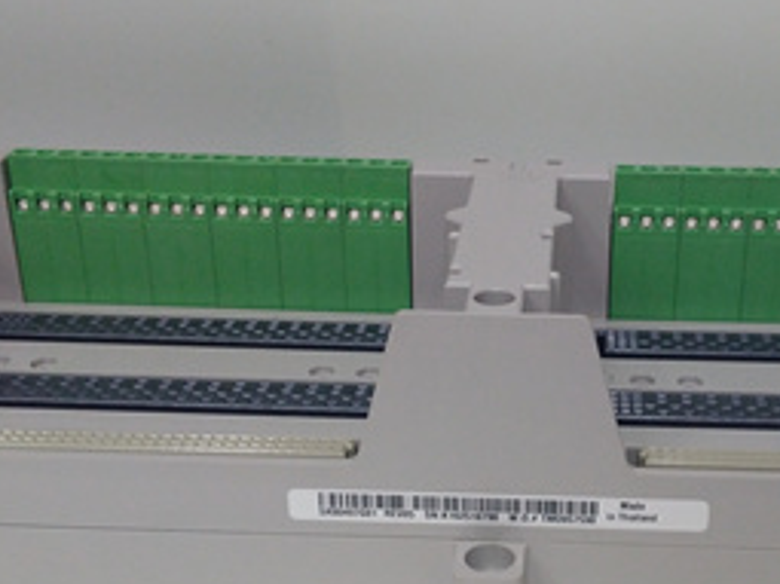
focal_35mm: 53
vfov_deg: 27.5
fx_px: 1194
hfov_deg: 35.8
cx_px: 532
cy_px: 344
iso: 269
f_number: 2
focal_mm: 3.79
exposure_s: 1/33
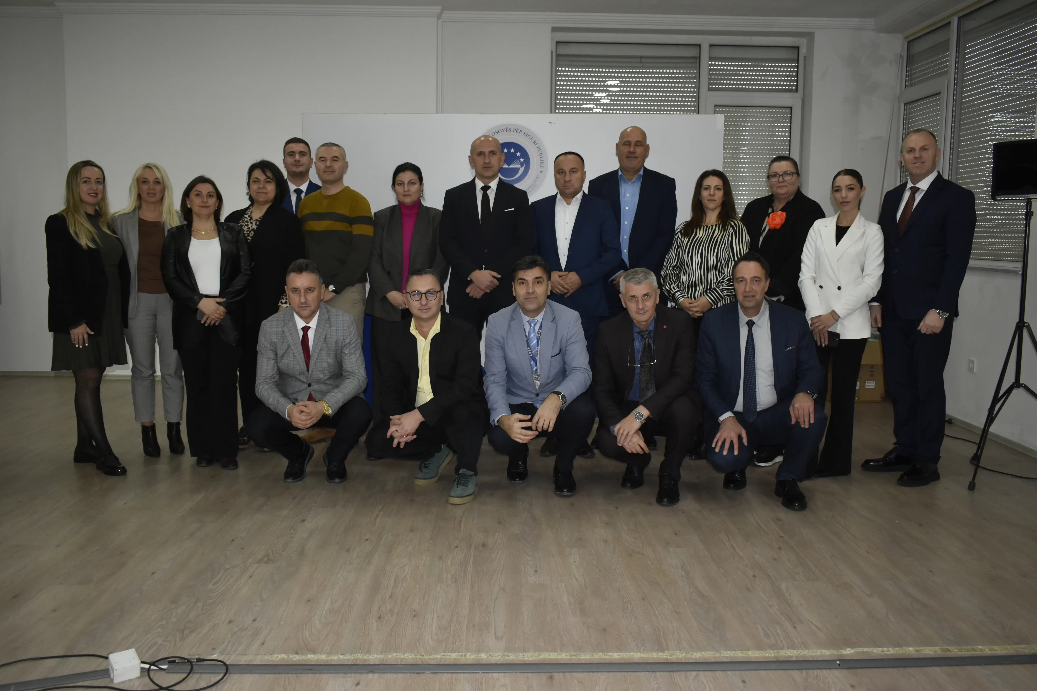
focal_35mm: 32
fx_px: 907
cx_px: 518
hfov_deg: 59.5
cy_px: 346
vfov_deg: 41.7
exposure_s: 1/125
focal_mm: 21
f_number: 3.8
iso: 900
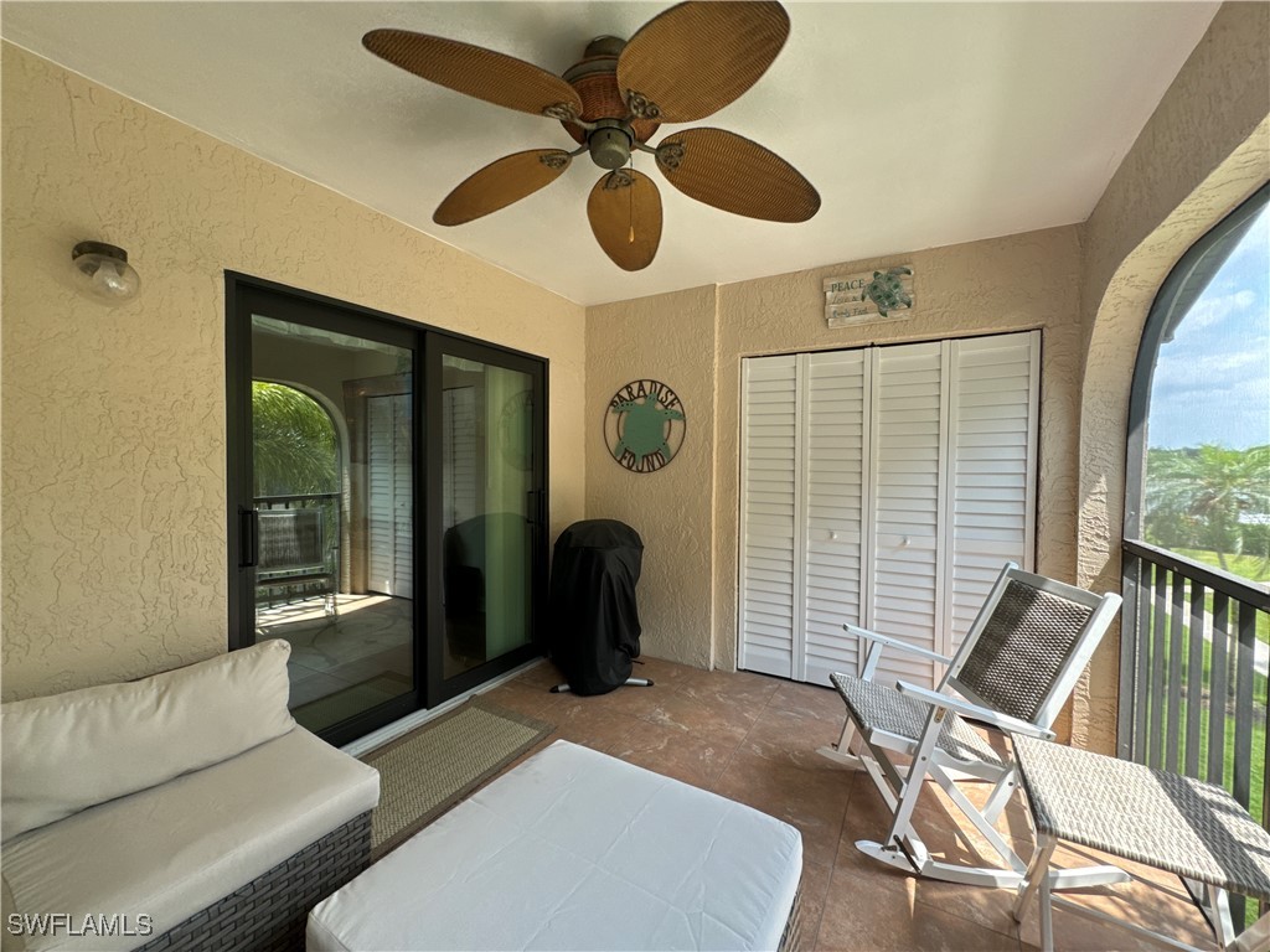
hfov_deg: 102.1
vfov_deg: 85.7
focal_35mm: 14
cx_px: 635
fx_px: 514
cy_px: 476
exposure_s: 1/121
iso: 50
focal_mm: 2.22
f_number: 2.2
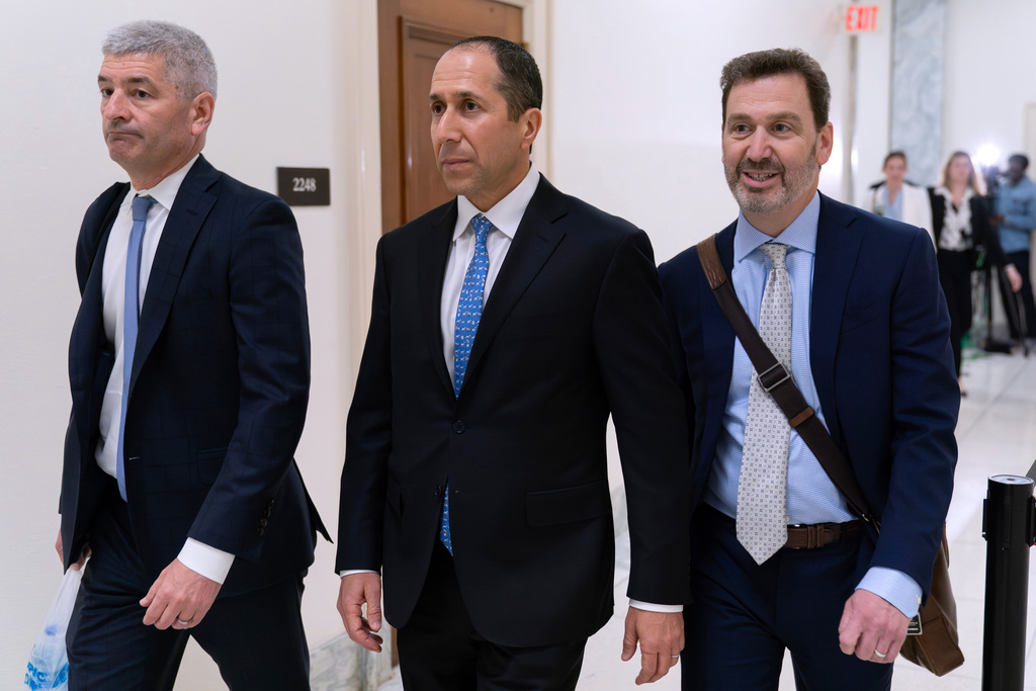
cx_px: 518
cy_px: 346
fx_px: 1094
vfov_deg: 35.1
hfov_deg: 50.7
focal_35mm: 38
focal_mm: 38
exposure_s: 1/320
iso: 3200
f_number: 3.2
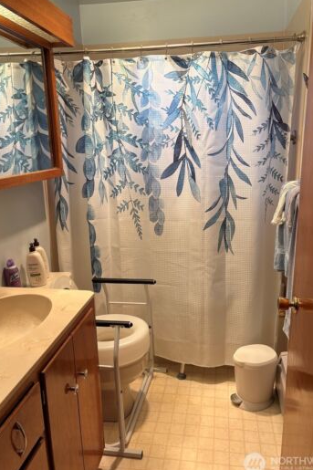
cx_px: 164
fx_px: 365
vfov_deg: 65.5
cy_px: 236
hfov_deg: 46.4
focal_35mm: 28
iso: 64
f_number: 1.6
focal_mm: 5.96
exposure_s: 1/120
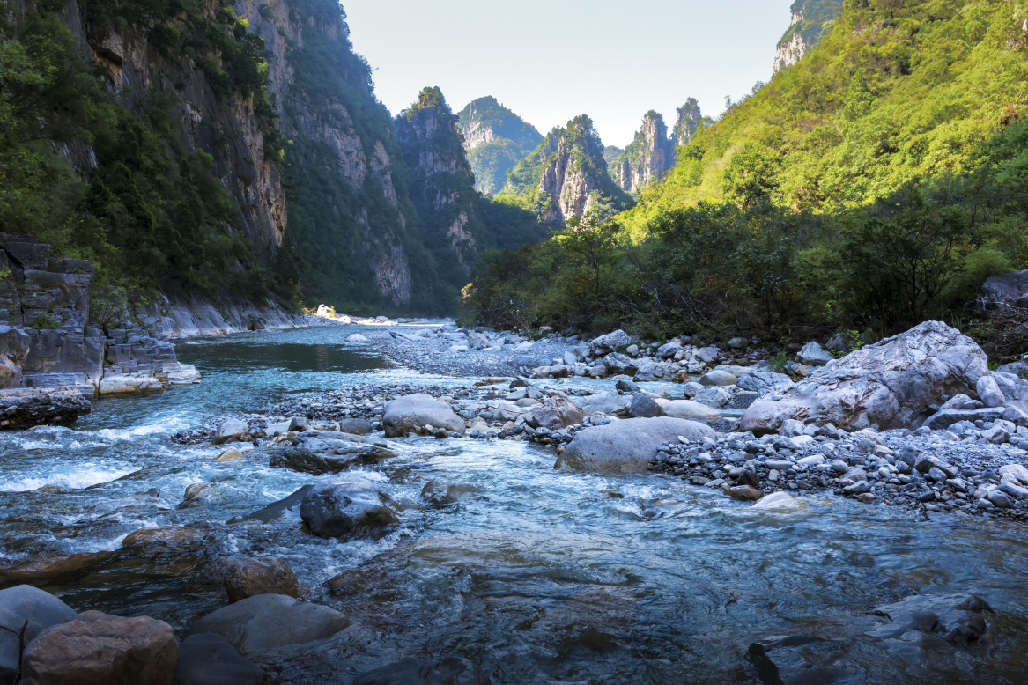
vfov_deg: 36.9
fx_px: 1028
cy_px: 343
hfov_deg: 53.1
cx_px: 509
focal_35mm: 36
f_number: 10
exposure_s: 1/100
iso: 200
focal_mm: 35
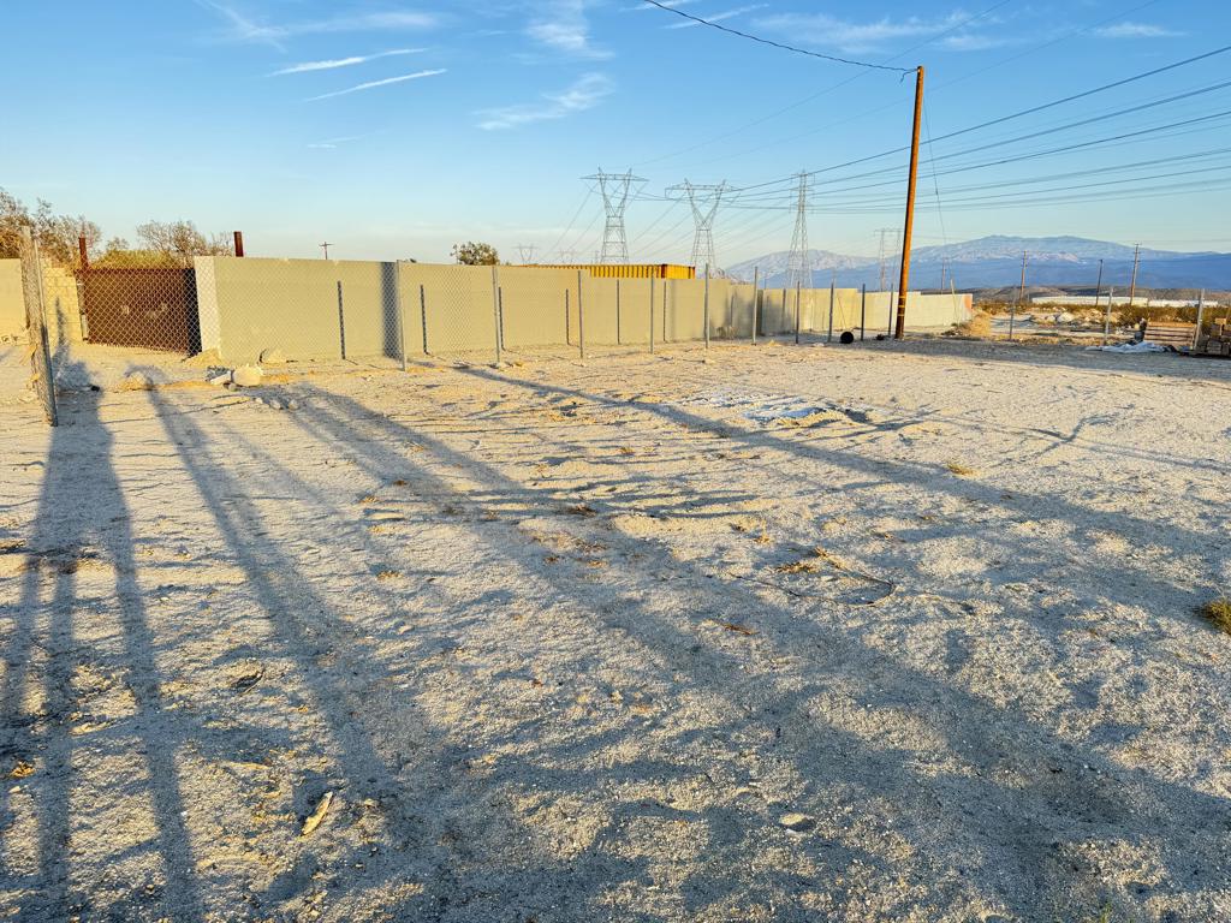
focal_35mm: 24
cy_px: 462
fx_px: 853
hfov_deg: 71.6
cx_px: 616
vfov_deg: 56.8
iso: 80
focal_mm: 6.76
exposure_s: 1/448
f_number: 1.78
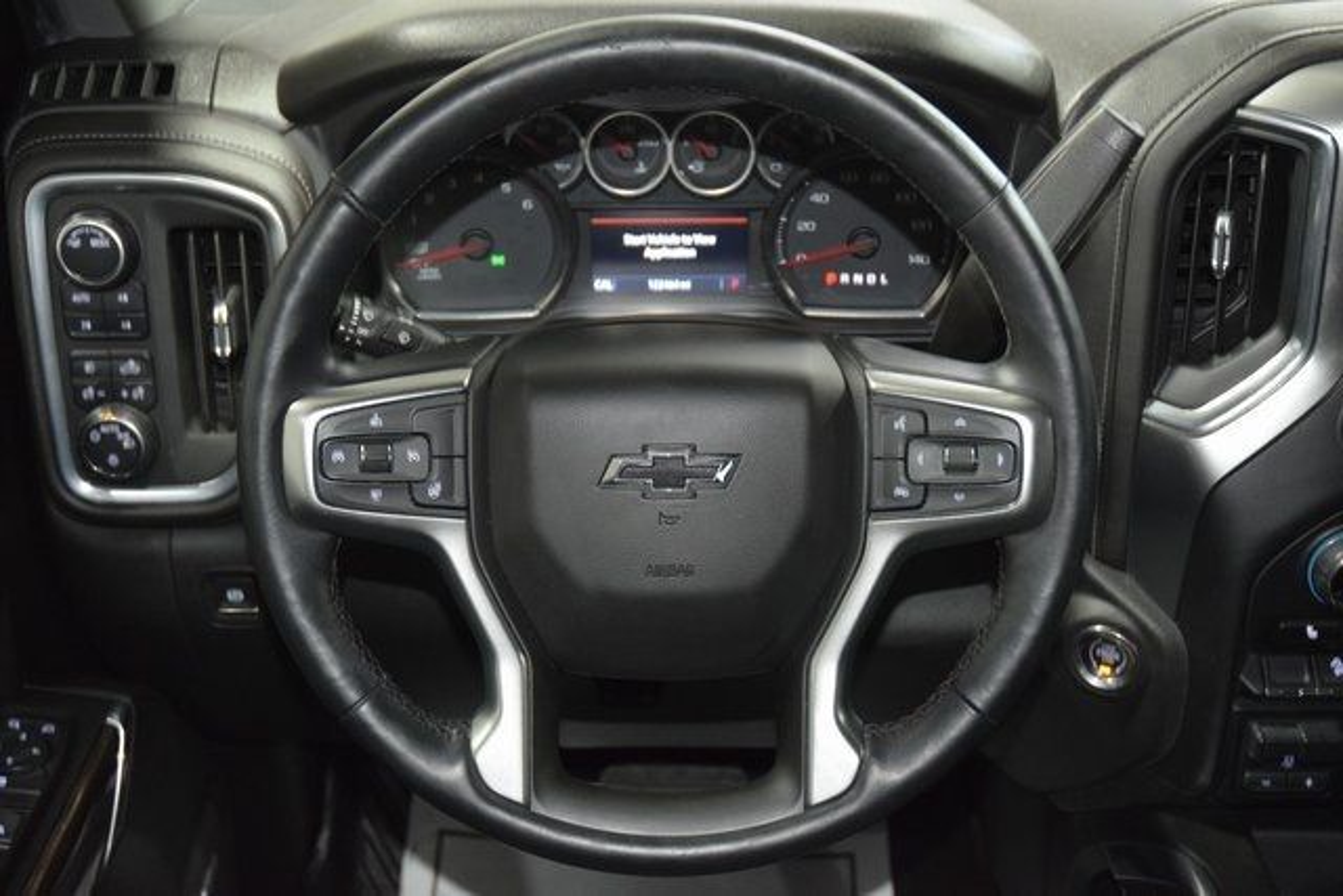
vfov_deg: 29.0
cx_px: 672
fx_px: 1735
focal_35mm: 46
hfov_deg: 42.3
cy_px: 448
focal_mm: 31
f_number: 4
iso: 2500
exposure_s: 1/25
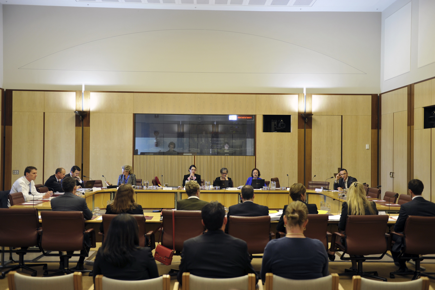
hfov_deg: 46.4
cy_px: 145
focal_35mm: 42
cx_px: 218
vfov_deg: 31.9
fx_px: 507
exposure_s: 1/80
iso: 1000
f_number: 3.2
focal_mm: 42
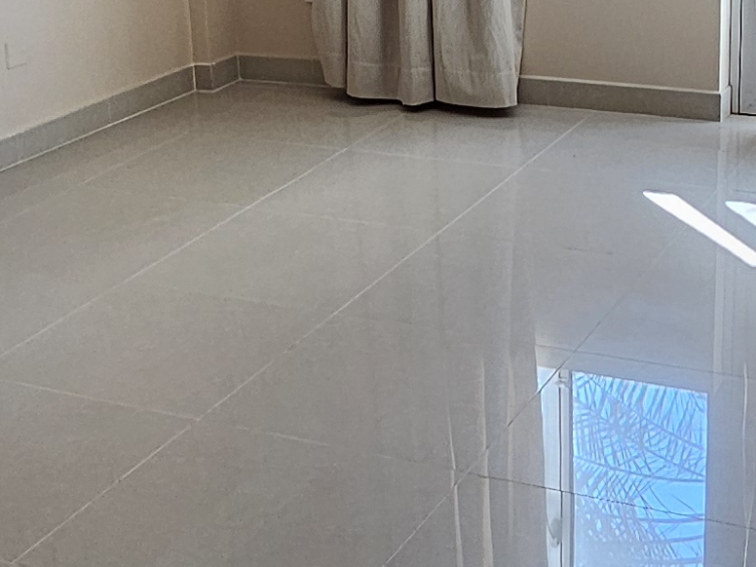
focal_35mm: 67
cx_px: 388
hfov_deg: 29.0
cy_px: 113
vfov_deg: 21.7
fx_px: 1463
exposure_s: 1/50
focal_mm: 2.2
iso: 50
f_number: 2.2
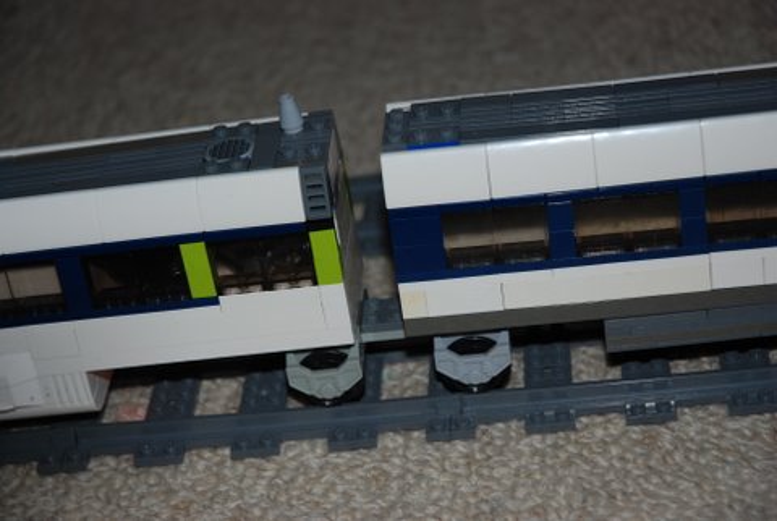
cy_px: 260
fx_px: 2108
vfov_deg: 14.1
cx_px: 388
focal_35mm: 98
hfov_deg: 20.9
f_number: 4.5
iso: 200
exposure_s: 1/60
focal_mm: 65
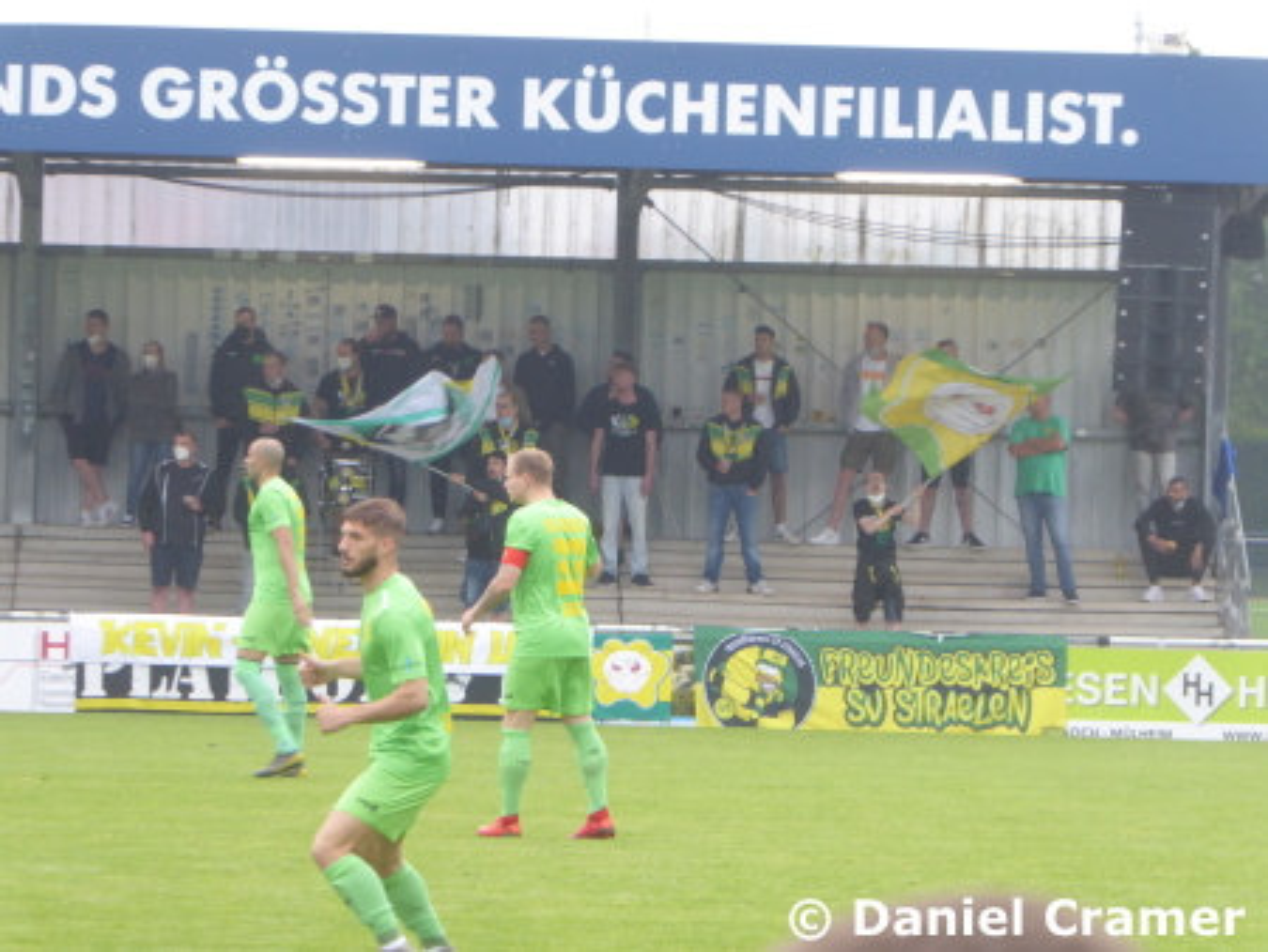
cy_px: 476
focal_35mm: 282
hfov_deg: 7.0
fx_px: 10335
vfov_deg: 5.3
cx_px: 634
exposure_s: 1/80
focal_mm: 50.5
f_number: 5.7
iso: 320
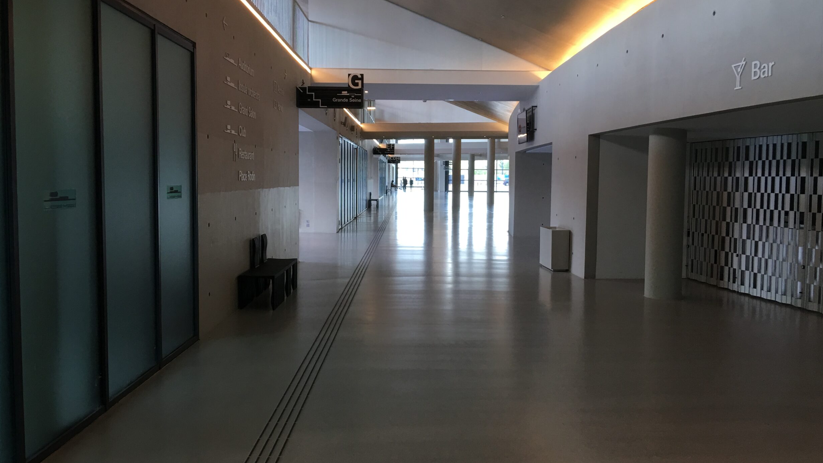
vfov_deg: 35.6
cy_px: 225
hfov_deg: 59.5
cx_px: 418
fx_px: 720
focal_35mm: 33
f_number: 2.2
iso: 32
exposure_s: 1/33
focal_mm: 4.15
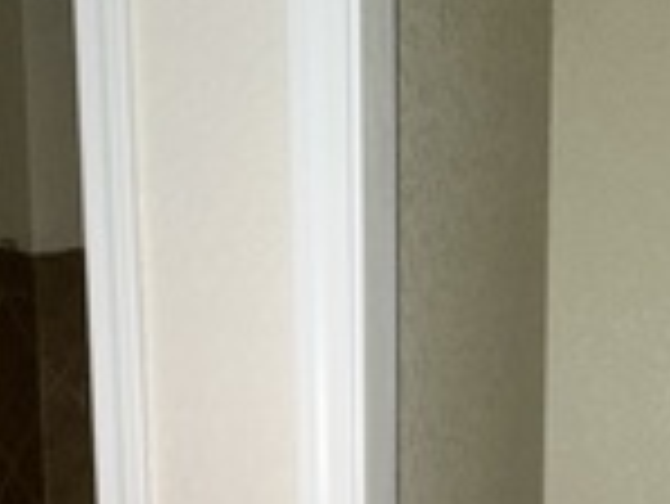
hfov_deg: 31.4
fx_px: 1162
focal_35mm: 60
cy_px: 621
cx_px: 139
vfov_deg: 22.4
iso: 125
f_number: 2.2
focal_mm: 2.22
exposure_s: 1/21
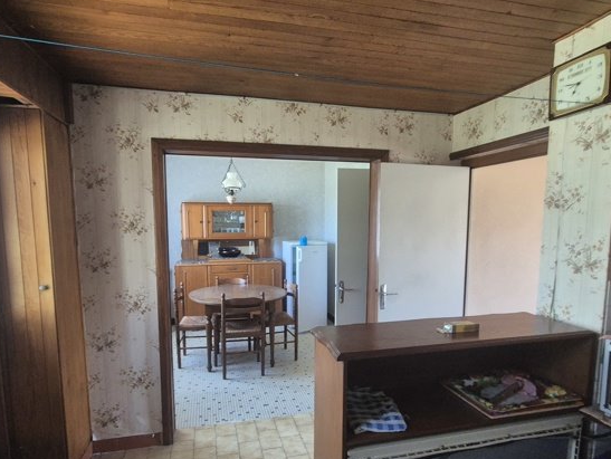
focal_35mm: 19
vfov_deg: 68.4
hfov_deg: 84.6
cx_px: 289
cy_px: 264
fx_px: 336
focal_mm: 2.2
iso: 800
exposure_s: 1/50
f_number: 2.2
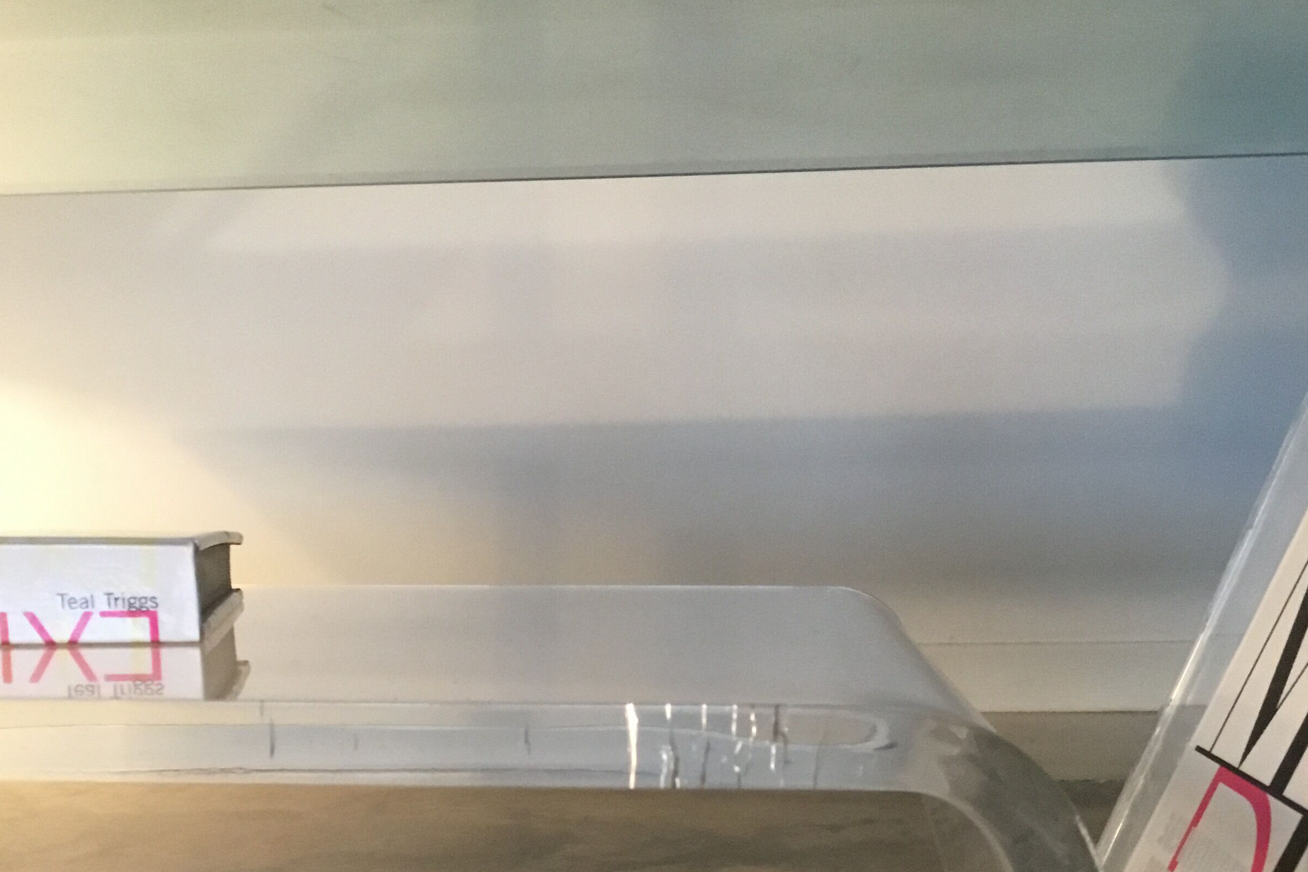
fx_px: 1599
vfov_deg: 29.0
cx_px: 664
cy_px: 827
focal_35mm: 44
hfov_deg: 44.5
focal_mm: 3.3
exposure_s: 1/17
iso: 200
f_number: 2.4
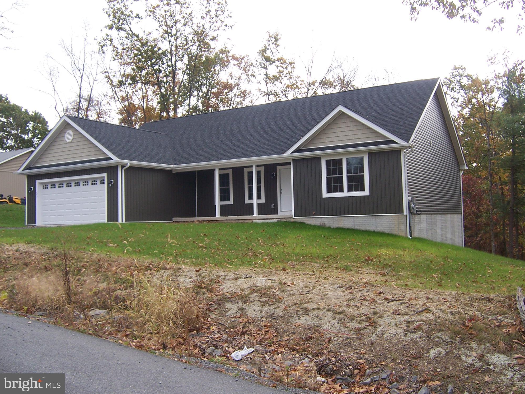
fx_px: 516
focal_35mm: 34
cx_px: 269
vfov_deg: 41.8
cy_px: 192
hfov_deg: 54.0
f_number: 3.4
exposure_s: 1/180
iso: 80
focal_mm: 5.5
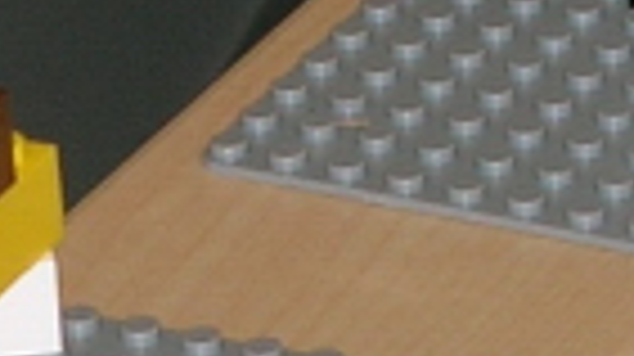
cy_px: 703
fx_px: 10917
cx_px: 346
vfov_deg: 1.9
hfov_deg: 3.3
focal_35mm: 650
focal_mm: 13.6
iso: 53
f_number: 4.3
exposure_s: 1/60.1
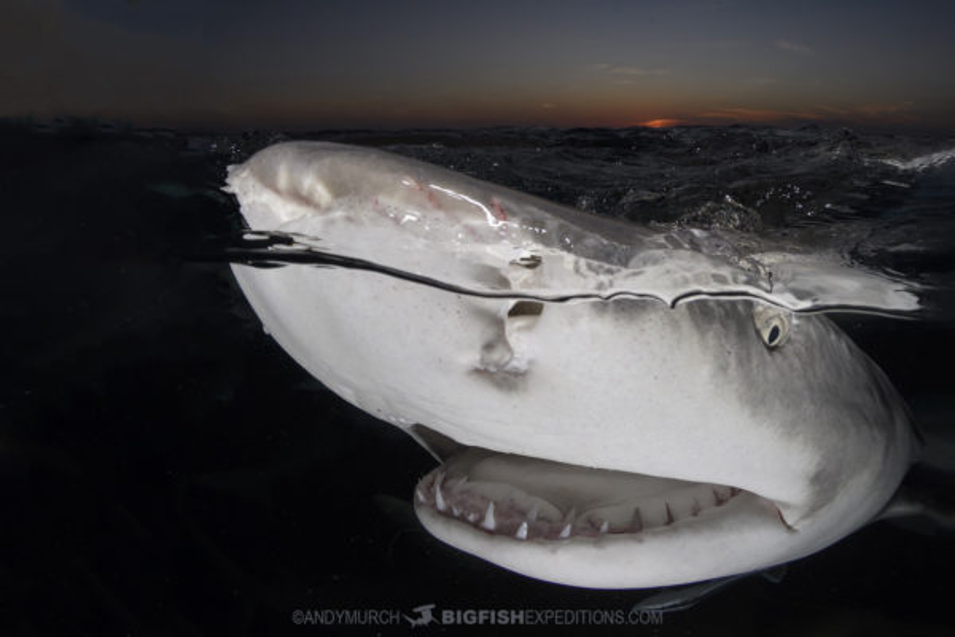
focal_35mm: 15
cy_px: 318
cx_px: 478
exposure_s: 1/400
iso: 320
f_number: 14
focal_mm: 10
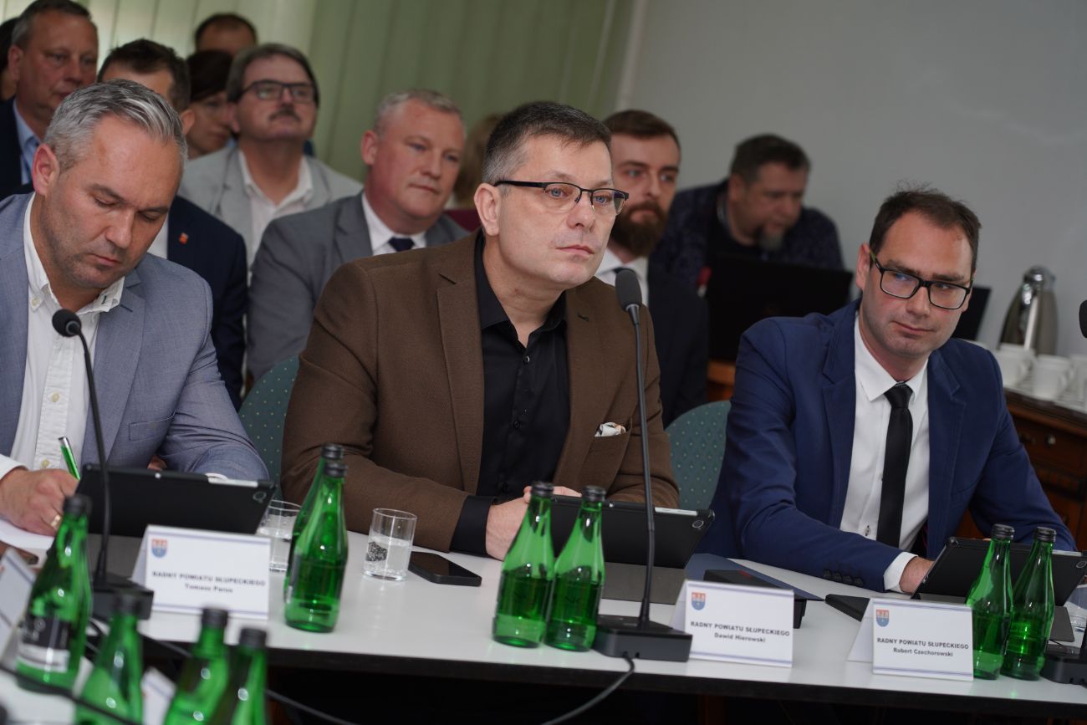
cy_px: 362
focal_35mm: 105
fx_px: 3171
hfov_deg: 19.5
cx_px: 544
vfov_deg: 13.0
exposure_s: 1/100
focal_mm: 105
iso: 200
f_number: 4
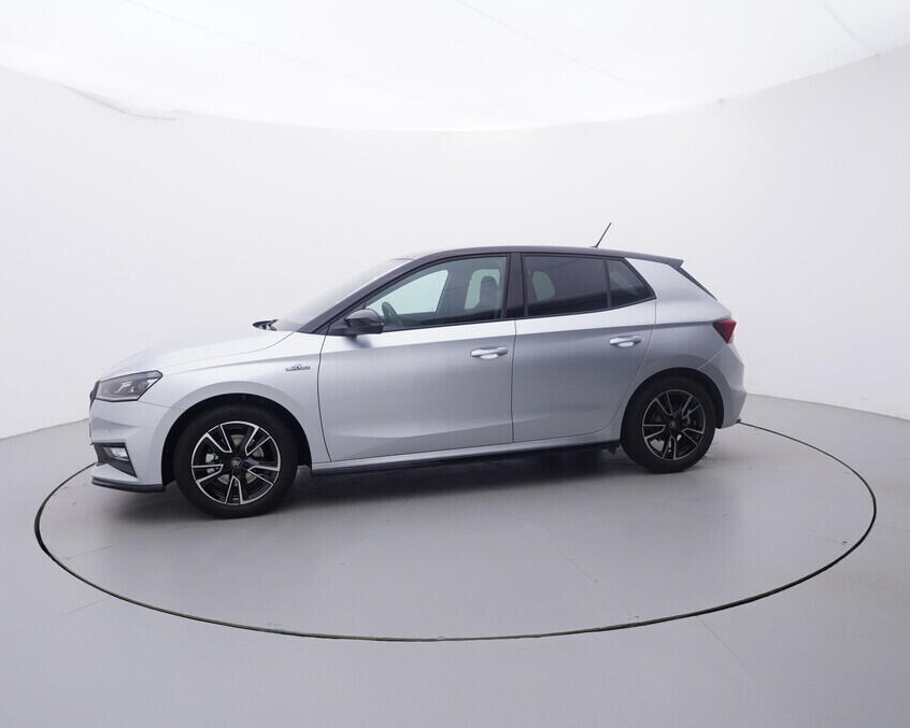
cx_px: 455
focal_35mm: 26
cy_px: 365
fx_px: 689
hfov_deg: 66.9
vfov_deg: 55.7
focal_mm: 15
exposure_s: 1/80
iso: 200
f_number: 5
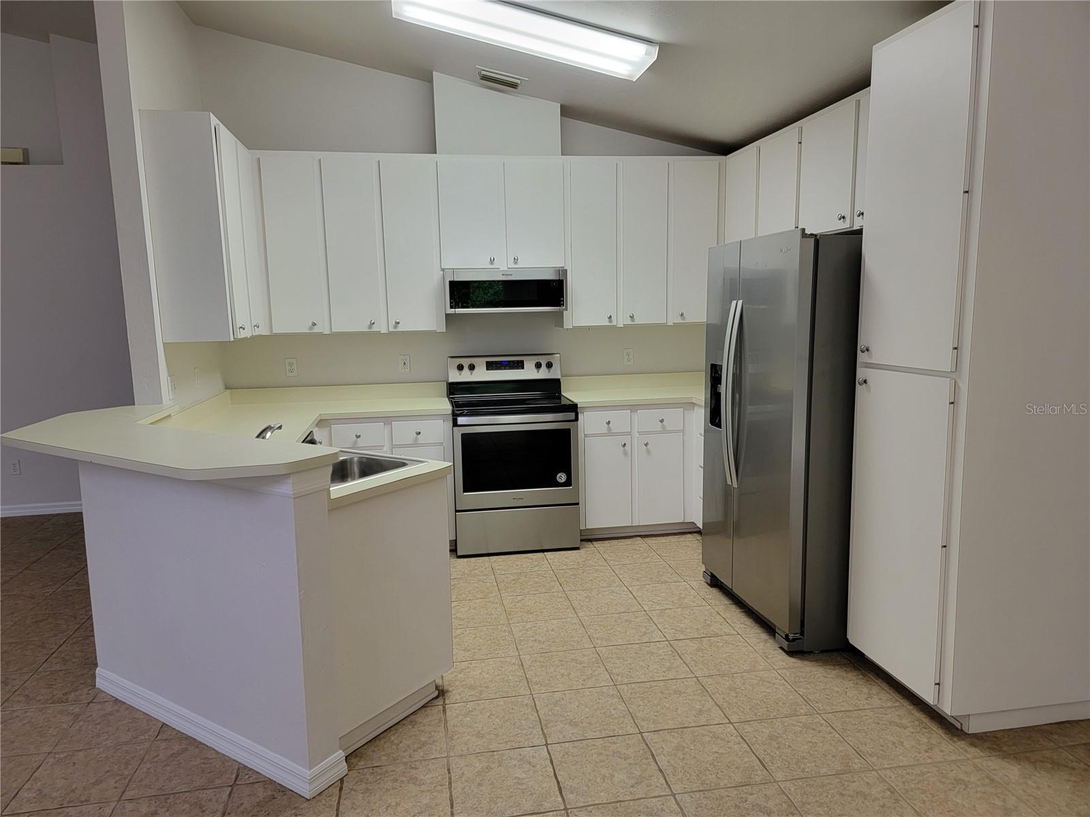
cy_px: 408
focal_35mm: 24
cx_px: 545
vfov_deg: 56.8
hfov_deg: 71.6
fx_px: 756
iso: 125
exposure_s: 1/120
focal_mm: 6.7
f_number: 1.8
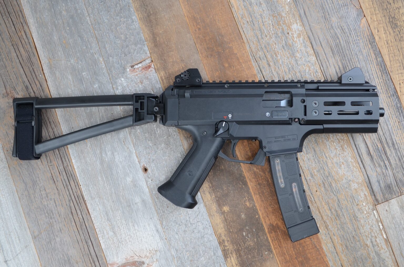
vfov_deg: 47.7
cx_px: 202
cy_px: 134
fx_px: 302
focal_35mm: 27
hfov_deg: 67.5
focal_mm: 18
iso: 200
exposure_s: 1/100
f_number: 4.5
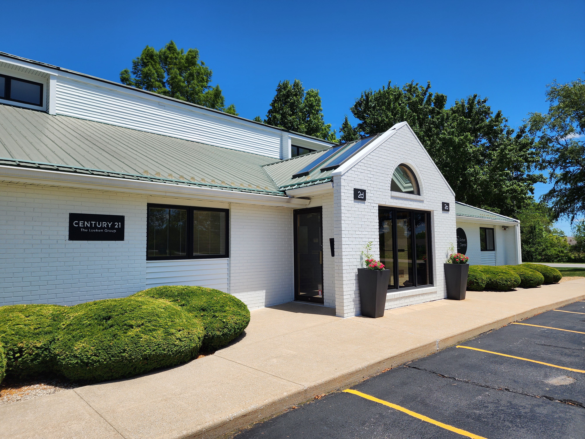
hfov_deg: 73.9
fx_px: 389
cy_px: 220
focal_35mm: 23
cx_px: 292
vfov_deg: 58.9
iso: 12
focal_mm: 6.4
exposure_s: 1/1283
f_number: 1.8
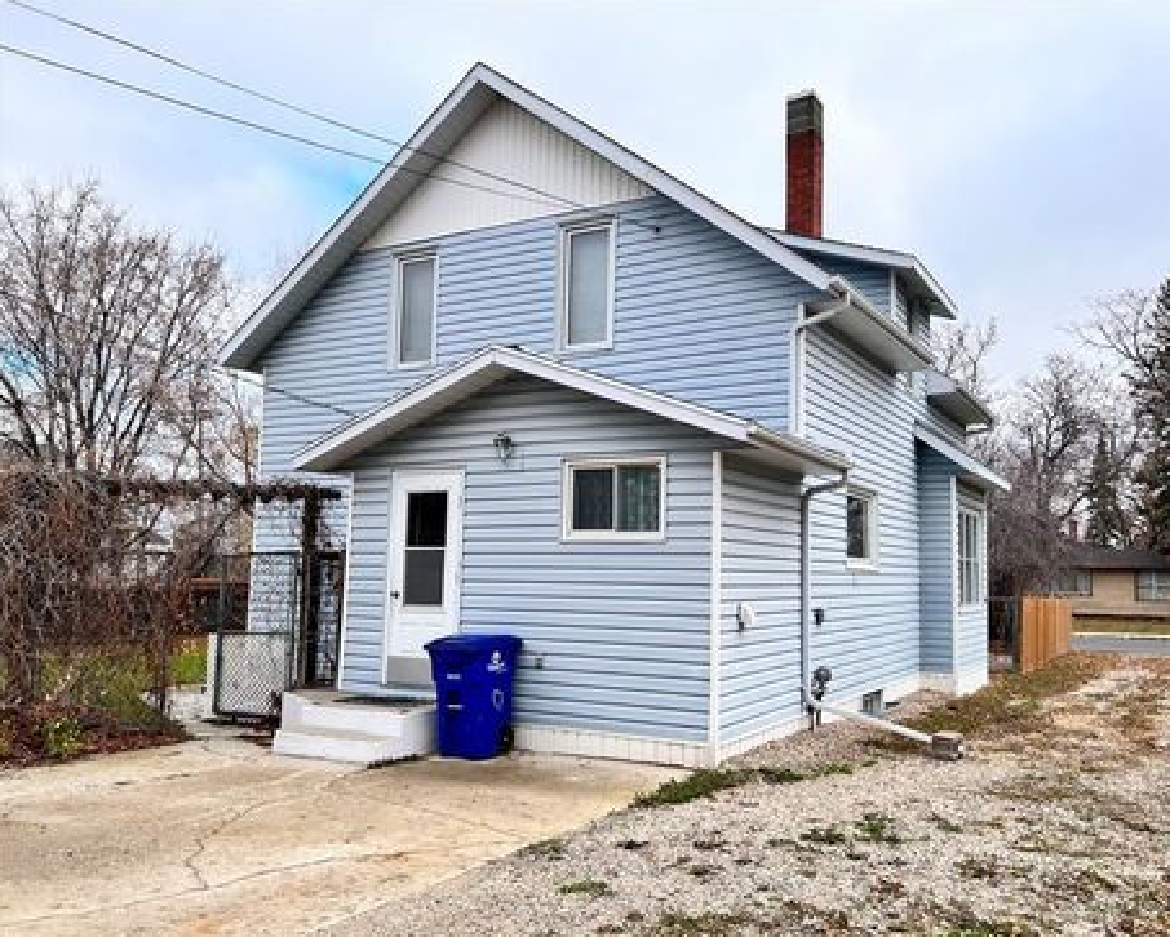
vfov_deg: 51.6
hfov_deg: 62.1
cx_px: 641
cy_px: 481
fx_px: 970
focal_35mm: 28
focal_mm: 5.7
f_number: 1.5
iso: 50
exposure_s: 1/2045
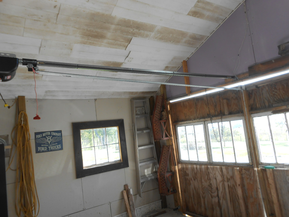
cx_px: 144
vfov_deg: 53.1
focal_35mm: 26
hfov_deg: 67.3
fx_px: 217
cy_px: 108
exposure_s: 1/60
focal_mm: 4.6
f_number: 3.5
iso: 80
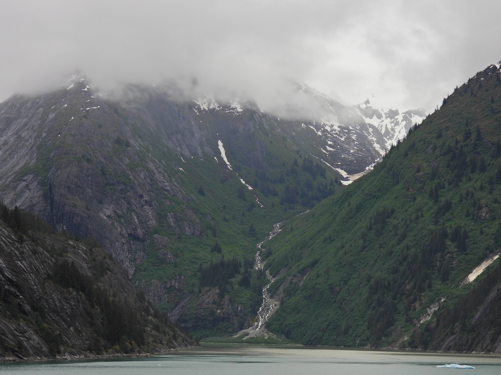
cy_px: 188
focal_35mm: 105
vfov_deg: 14.1
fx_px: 1520
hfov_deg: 18.7
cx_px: 250
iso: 100
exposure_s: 1/640
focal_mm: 18.7
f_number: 4
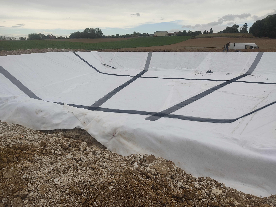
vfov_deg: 53.1
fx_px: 207
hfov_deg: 67.3
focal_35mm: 26
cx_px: 138
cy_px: 104
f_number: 1.79
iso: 100
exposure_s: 1/816
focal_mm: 4.74
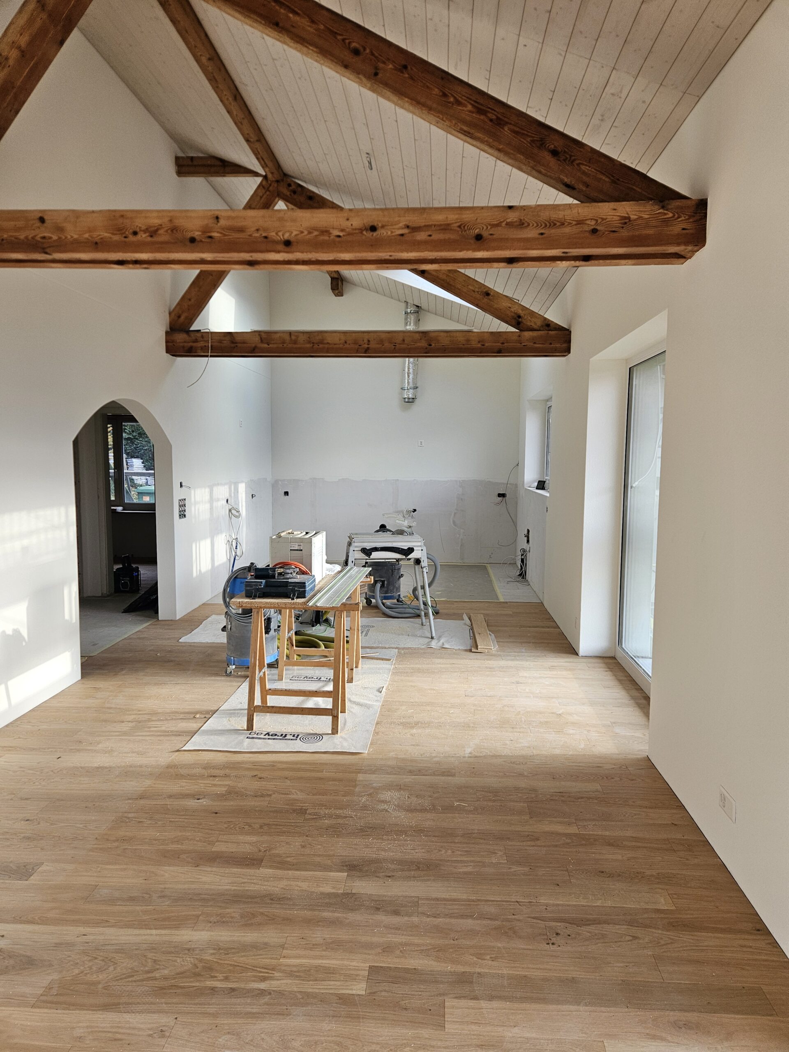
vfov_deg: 73.9
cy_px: 526
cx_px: 394
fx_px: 699
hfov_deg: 58.9
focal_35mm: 23
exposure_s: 1/180
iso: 80
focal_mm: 5.4
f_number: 1.8
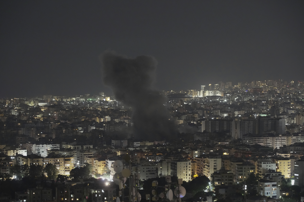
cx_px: 150
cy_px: 101
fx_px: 937
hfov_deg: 18.4
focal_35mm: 111
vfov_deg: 12.3
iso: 10000
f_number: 4
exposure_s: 1/8
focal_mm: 104
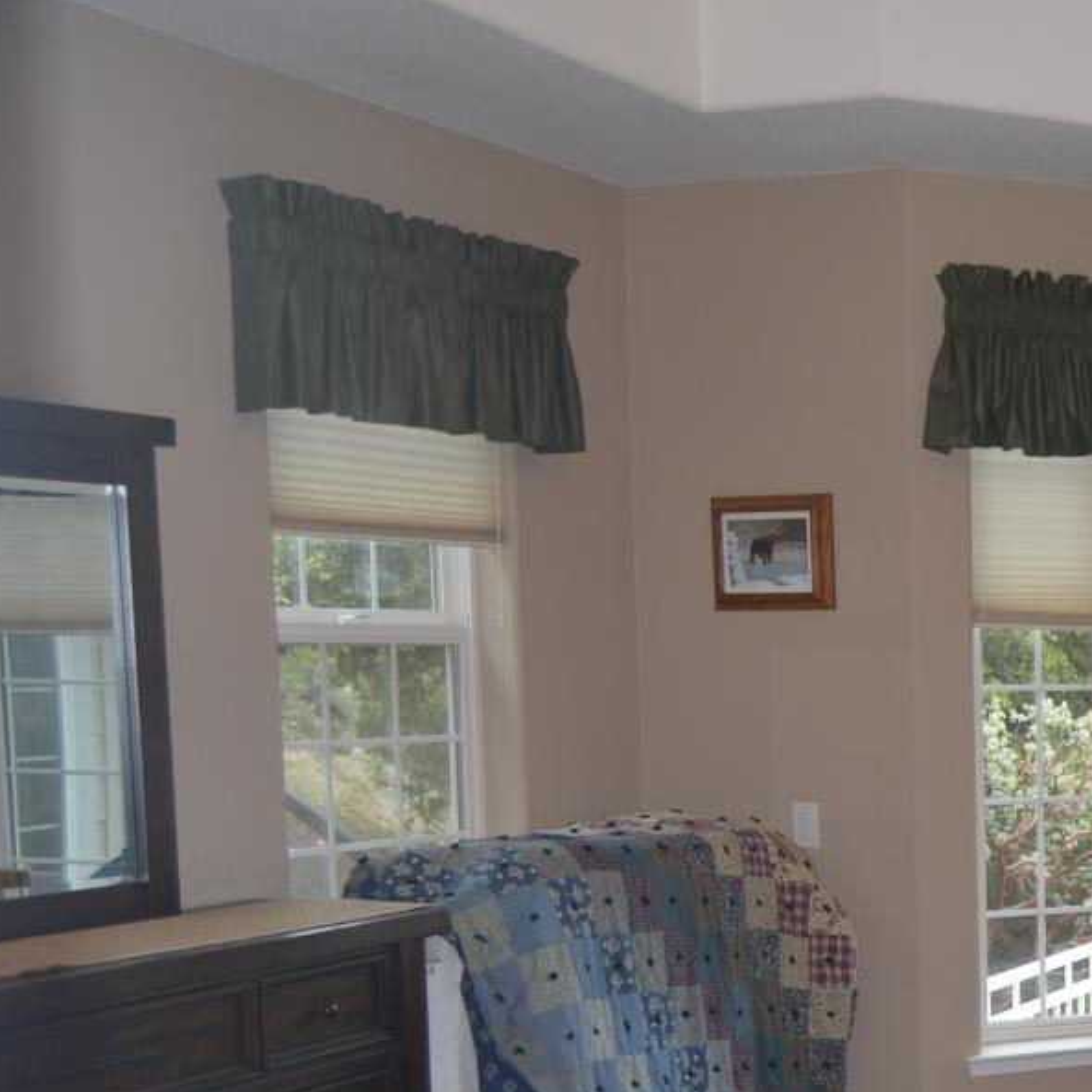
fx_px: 2070
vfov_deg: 28.9
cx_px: 1309
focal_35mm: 58
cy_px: 886
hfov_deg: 26.3
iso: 400
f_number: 3.5
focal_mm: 18
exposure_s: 1/60
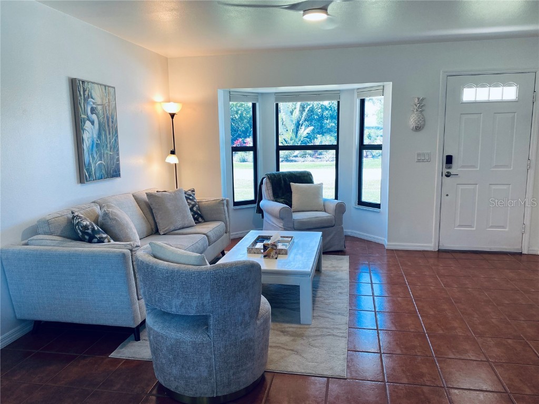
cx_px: 270
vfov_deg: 53.1
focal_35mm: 26
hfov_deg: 67.3
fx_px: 405
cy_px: 202
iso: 80
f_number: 1.8
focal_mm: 4.25
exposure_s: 1/120
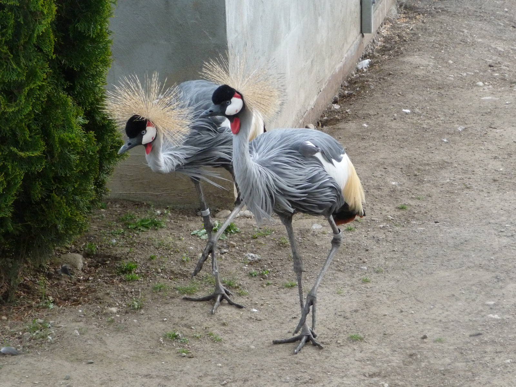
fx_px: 1670
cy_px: 194
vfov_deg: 13.2
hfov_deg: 17.6
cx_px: 258
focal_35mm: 112
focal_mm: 19.1
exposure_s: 1/400
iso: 400
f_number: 4.7
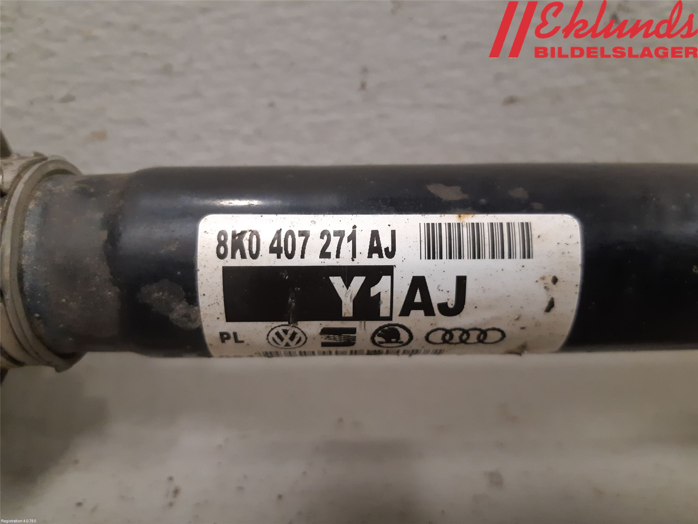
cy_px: 262
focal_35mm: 26
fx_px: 524
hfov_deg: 67.3
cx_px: 349
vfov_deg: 53.1
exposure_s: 1/50
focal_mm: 3.93
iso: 250
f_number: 1.7
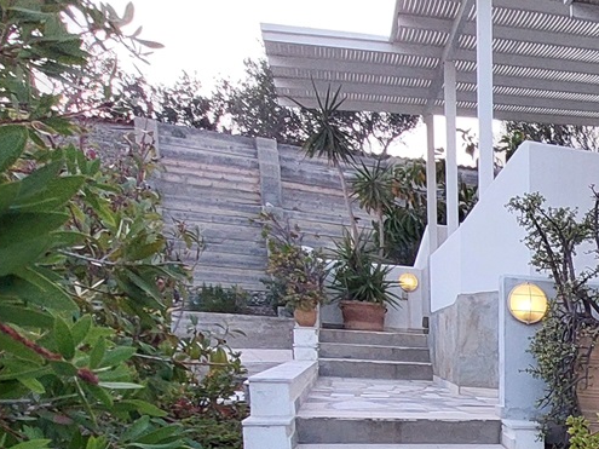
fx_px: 727
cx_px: 776
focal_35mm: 42
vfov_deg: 30.4
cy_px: 503
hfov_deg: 33.2
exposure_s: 1/60
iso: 320
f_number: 2.2
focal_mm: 1.74
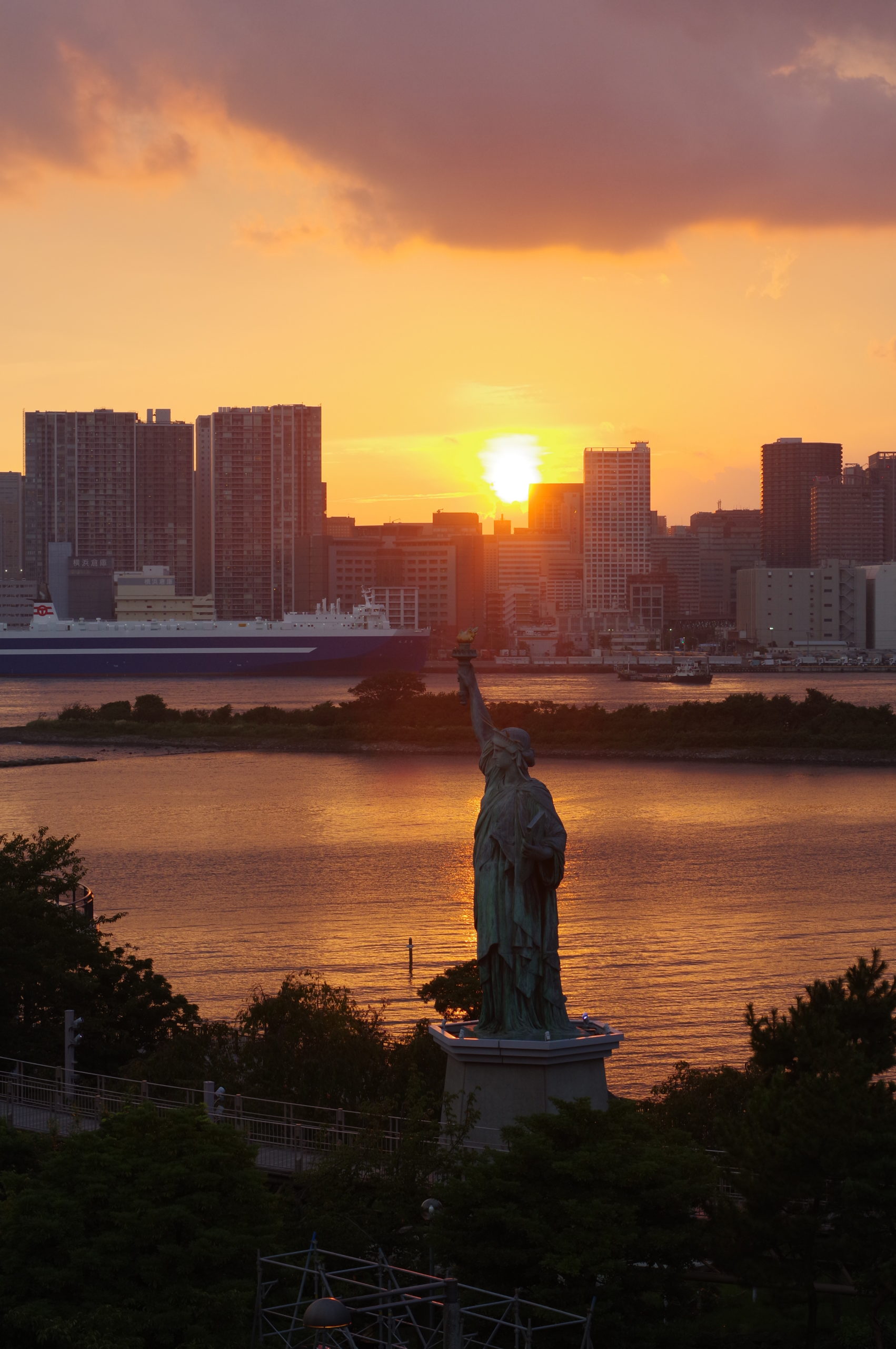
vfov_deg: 24.6
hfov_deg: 16.5
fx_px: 3086
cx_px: 448
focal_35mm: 82
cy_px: 674
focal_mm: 55
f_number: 9.5
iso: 400
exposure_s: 1/90
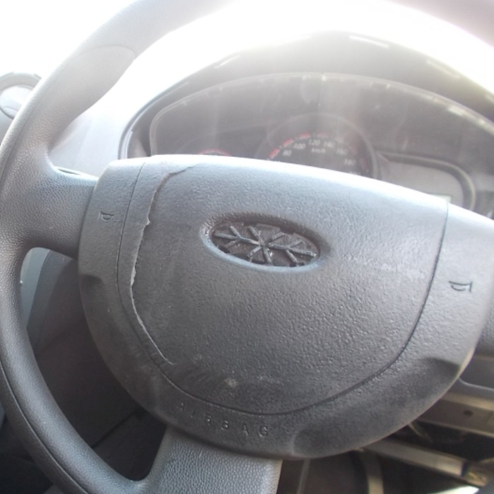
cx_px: 68
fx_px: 646
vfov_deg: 41.7
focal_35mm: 40
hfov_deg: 39.4
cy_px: 293
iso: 160
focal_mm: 4.6
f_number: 3.2
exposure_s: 1/25
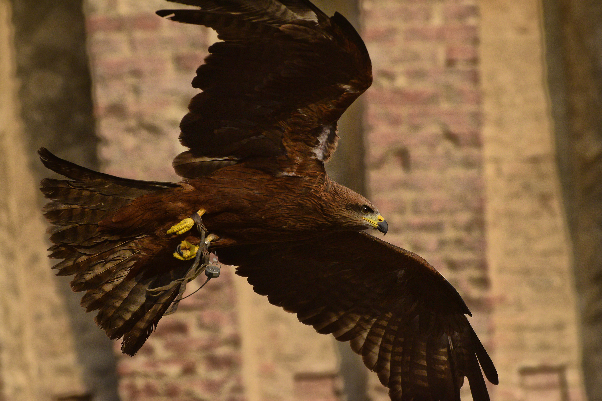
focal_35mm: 232
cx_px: 301
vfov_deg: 5.9
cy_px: 200
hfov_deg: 8.9
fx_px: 3888
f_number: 6.3
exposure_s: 1/2500
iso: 800
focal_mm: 155
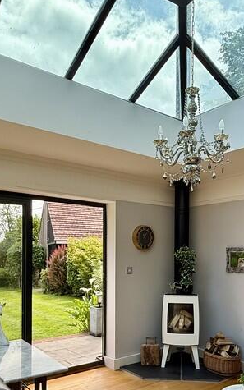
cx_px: 154
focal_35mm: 32
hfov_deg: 39.2
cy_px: 259
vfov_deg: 58.4
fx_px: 340
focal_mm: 2.22
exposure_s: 1/411
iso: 64
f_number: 2.2
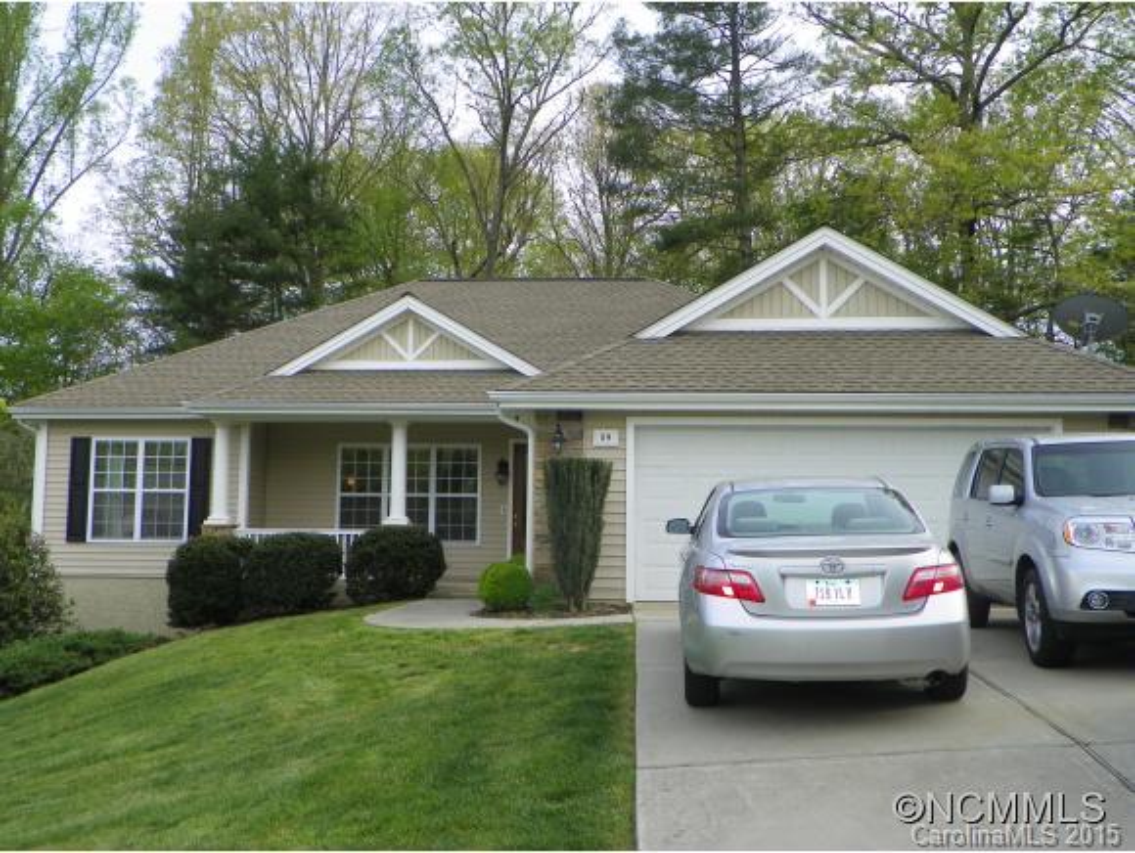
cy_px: 426
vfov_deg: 36.0
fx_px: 1313
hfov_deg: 46.8
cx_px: 568
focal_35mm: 40
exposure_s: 1/200
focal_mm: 7.1
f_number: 4
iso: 64
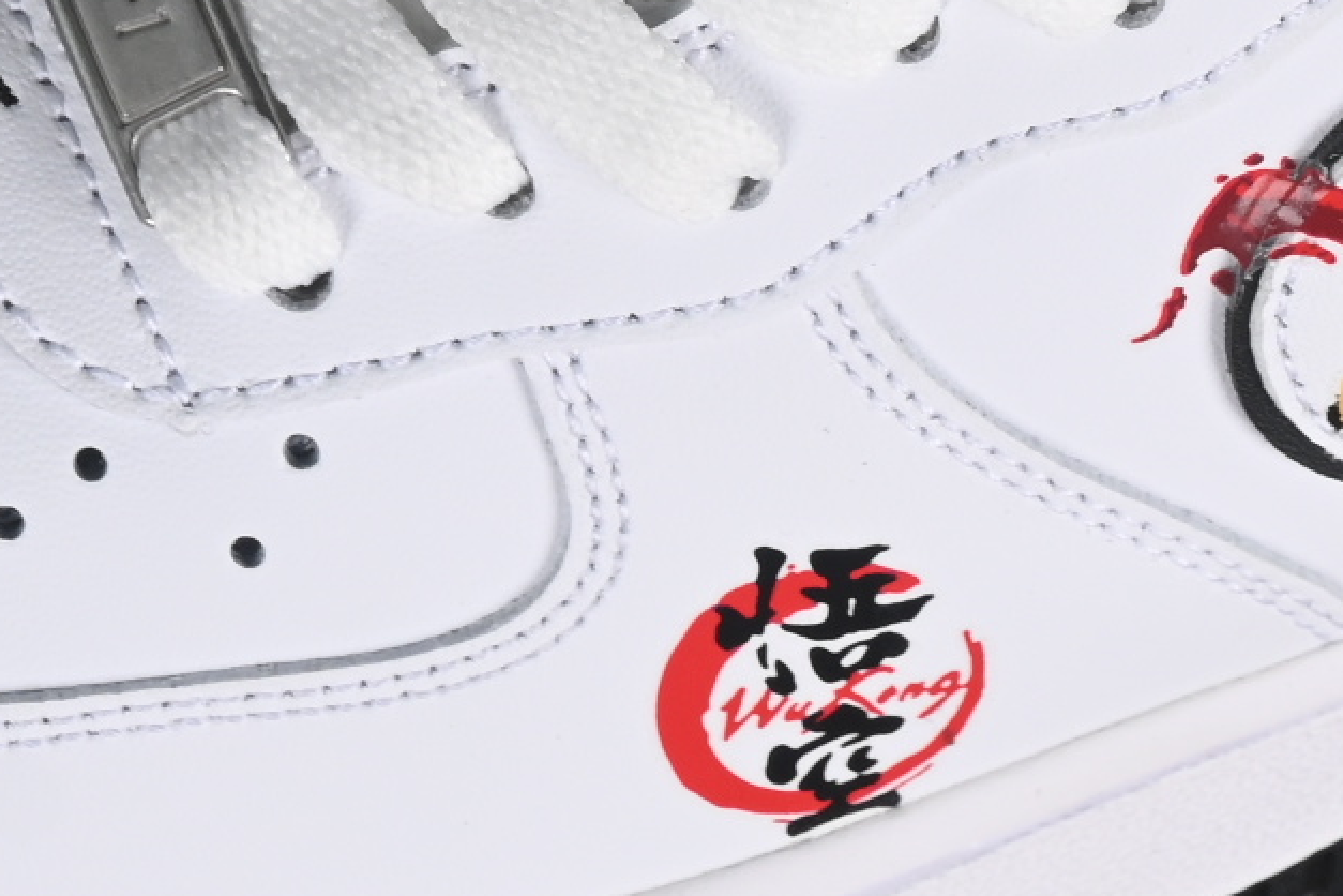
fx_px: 12422
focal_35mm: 333
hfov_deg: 6.2
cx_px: 930
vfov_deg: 4.1
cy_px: -547
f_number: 8
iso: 160
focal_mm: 50
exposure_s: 1/80
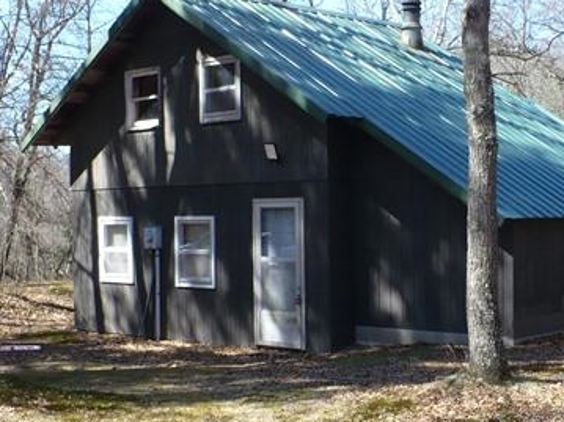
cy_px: 245
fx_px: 1075
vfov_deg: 22.2
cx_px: 401
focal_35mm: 66
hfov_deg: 29.1
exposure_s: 1/320
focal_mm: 6.1
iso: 100
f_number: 2.8
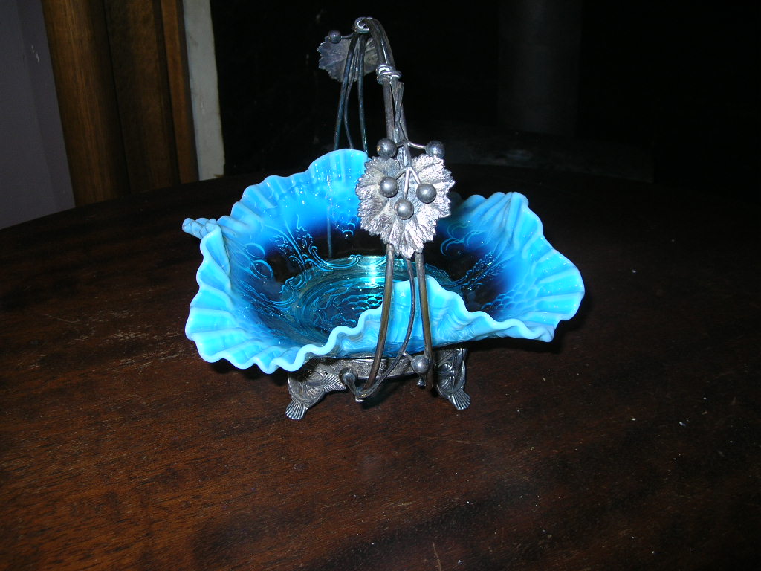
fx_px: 791
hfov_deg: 51.4
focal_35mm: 36
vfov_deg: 39.7
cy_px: 286
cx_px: 380
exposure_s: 1/60.1
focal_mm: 6
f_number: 2.7
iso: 50
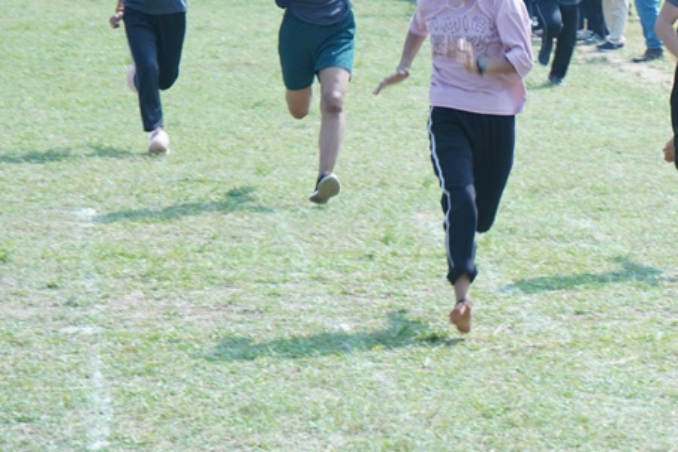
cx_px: 808
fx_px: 3145
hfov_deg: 12.0
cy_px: 84
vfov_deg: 8.2
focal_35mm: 167
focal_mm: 63
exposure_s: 1/125
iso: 125
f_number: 8
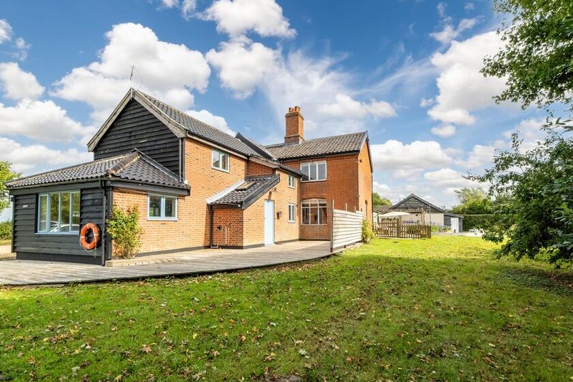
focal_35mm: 17
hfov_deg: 93.3
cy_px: 211
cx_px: 294
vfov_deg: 70.2
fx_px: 271
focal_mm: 9.2
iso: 160
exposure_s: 1/160
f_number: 9
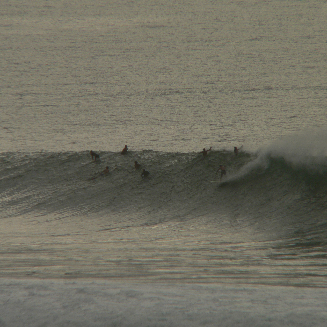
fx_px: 5451
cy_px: 163
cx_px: 164
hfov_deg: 3.4
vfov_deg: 3.4
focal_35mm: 510
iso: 80
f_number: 5.6
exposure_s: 1/800
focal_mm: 72
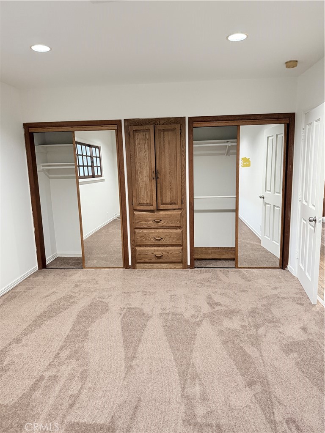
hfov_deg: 56.8
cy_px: 216
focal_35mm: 24
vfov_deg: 71.6
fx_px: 300
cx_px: 162
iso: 640
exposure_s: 1/40
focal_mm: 6.76
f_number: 1.78
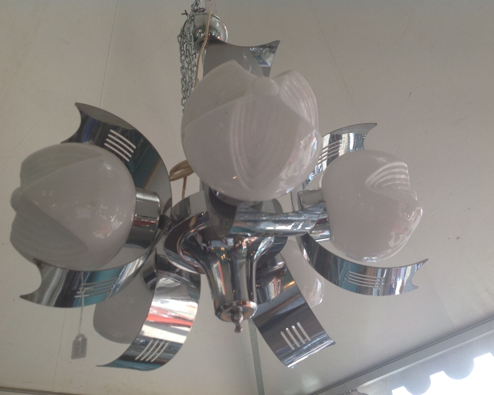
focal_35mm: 37
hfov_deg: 49.1
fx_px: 541
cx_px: 261
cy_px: 196
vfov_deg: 40.1
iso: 50
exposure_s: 1/252
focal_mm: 4.28
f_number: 2.4
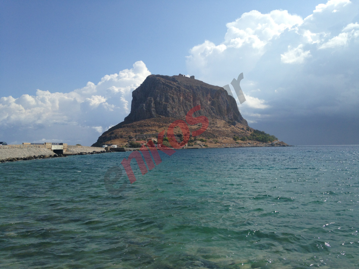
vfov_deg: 42.9
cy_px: 134
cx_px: 180
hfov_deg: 55.4
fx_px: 342
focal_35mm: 33
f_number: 2.4
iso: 50
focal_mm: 4.13
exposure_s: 1/2710
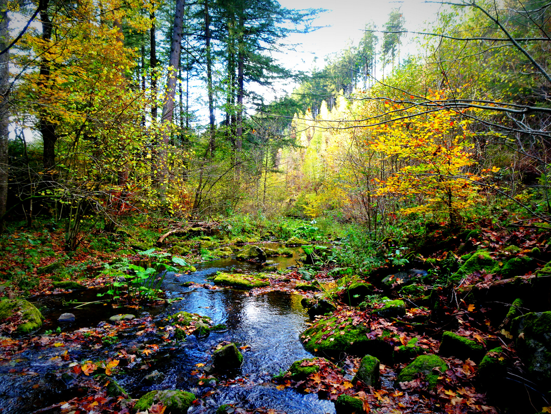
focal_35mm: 24
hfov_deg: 71.6
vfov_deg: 56.8
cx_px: 276
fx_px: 382
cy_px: 207
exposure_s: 1/40
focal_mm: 4.1
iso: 80
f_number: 3.5
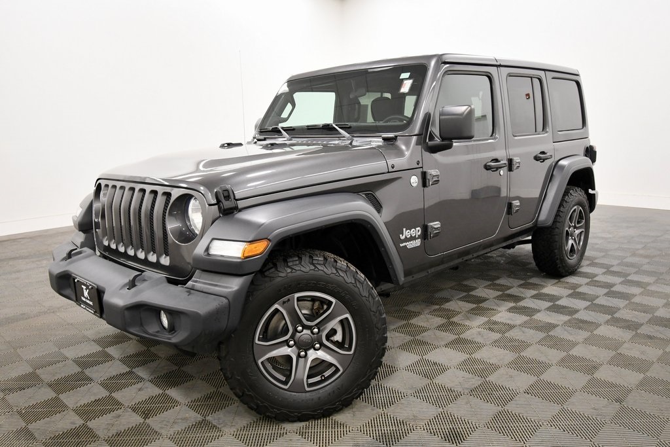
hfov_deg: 67.4
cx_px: 335
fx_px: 503
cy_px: 224
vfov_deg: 47.9
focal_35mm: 27
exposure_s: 1/125
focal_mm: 18
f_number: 5.6
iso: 1600
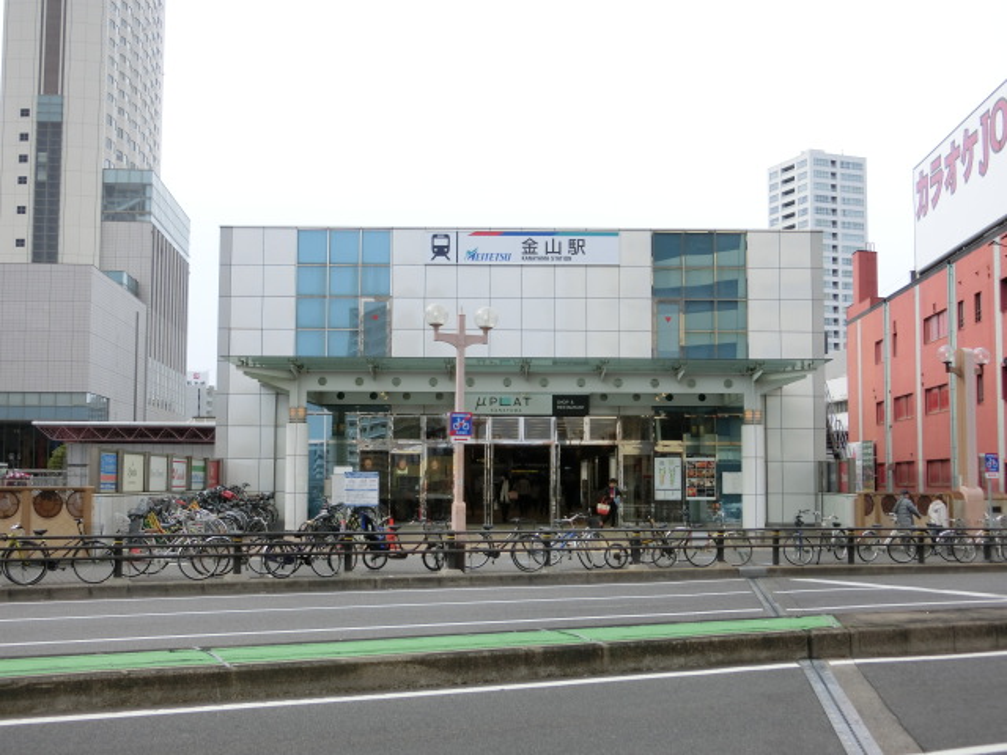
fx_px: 1309
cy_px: 378
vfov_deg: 32.2
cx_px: 504
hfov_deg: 42.1
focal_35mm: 45
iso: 80
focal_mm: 8
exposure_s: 1/400
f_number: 4.4
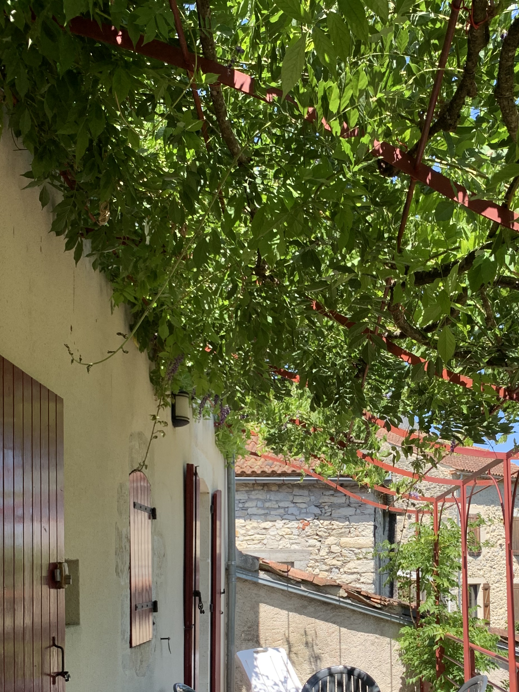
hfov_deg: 33.0
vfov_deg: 42.3
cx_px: 387
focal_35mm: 43
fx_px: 860
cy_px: 530
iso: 25
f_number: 1.8
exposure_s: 1/601
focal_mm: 4.25
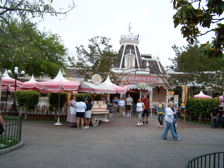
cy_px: 84
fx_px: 246
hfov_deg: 49.0
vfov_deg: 37.7
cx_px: 112
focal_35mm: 38
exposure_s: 1/320
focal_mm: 6.3
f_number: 2.8
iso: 80
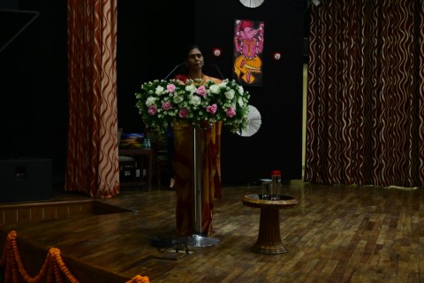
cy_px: 142
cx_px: 212
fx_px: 503
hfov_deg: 45.7
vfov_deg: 31.4
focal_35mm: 43
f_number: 5.6
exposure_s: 1/100
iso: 2000
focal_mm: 28.5
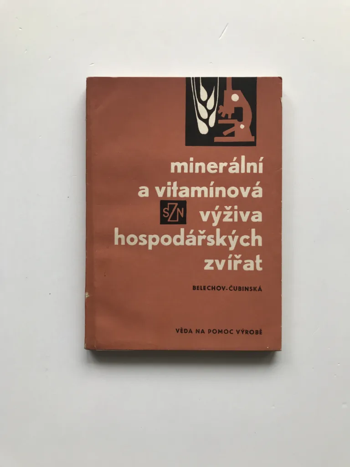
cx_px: 175
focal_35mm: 28
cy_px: 234
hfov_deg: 49.7
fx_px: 377
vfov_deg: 63.4
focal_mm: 3.99
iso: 40
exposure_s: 1/120
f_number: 1.8
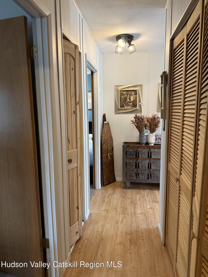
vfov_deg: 71.6
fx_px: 192
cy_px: 138
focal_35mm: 24
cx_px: 104
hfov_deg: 56.8
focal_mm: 6.76
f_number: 1.78
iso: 400
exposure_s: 1/60
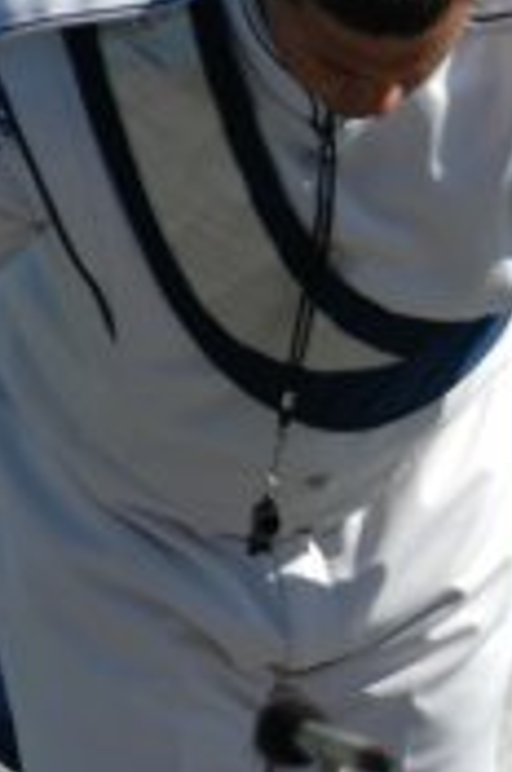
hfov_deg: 0.7
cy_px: 375
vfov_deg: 1.0
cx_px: 519
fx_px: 44054
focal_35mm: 2057
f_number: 5.6
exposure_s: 1/1000
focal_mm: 400
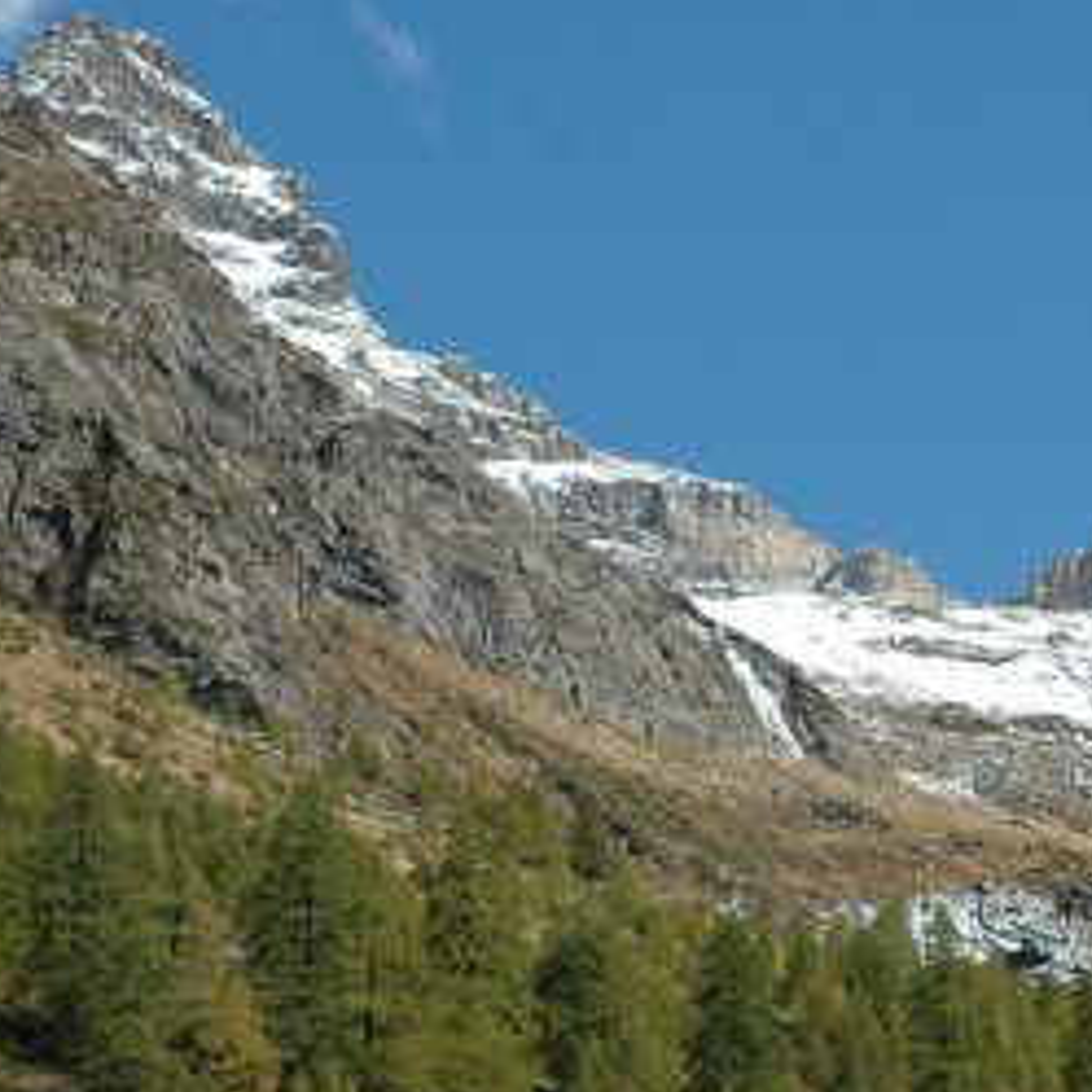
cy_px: 899
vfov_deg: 9.5
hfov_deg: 9.4
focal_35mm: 184
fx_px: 6567
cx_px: 1298
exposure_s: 1/320
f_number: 9
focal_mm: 50
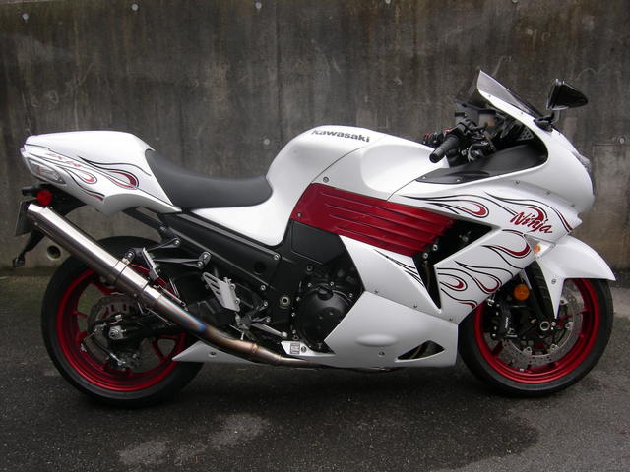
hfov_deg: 51.4
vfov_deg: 39.7
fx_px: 655
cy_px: 236
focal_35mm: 36
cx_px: 315
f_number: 4.3
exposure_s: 1/132
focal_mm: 7.5
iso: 64
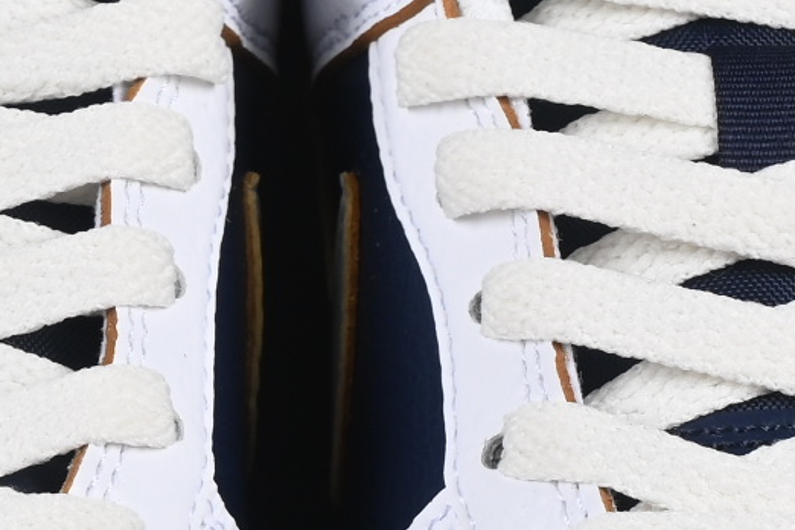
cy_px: 655
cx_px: 285
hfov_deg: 5.2
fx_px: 8833
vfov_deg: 3.4
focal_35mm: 400
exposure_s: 1/80
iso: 160
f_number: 8
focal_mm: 50
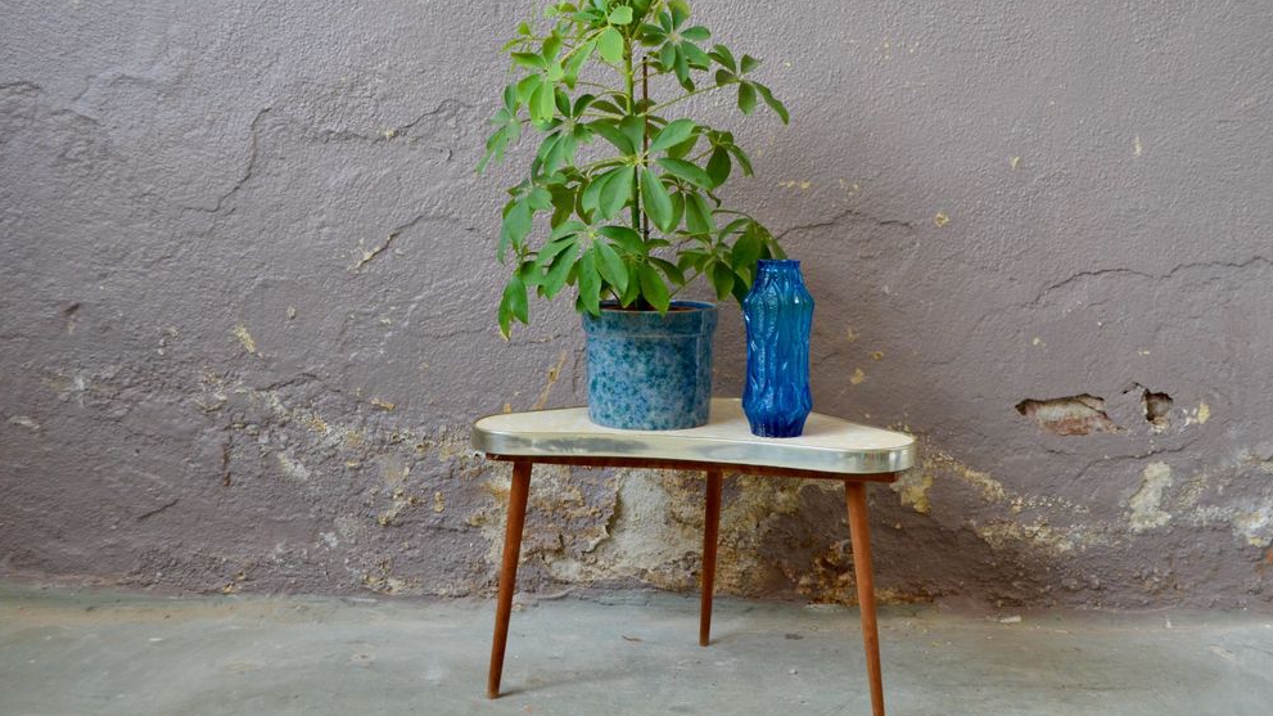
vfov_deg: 31.2
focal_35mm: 38
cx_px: 640
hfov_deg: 52.8
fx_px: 1282
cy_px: 336
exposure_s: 1/100
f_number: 5
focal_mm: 24
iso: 1250
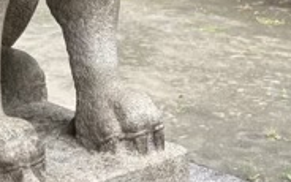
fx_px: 833
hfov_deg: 19.5
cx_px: 35
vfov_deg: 11.7
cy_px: -129
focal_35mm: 105
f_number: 1.6
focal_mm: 5.96
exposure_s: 1/100
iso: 125
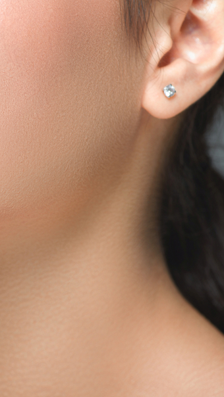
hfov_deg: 6.6
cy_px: 181
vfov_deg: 11.8
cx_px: -48
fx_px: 1921
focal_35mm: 182
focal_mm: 105
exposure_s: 1/160
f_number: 7.1
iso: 100
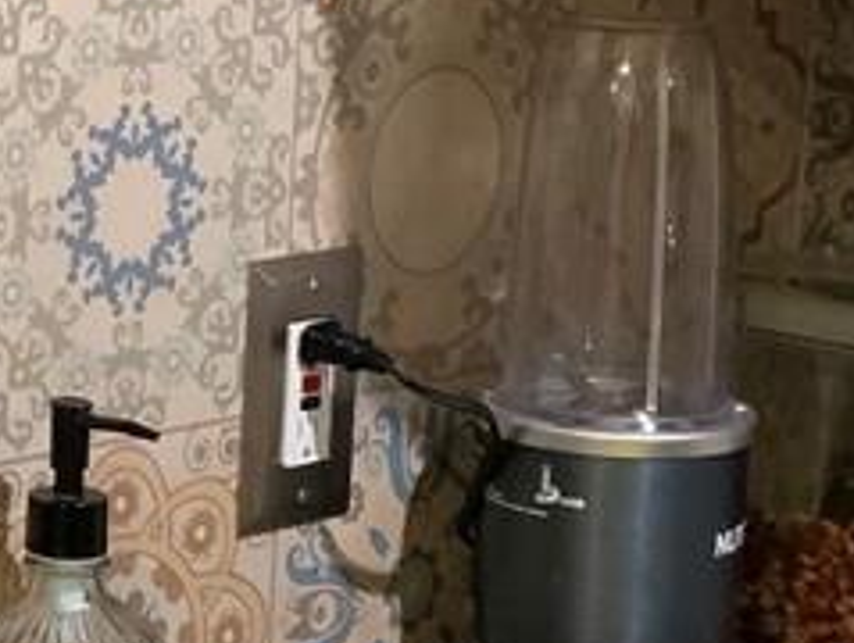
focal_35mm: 124
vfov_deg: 12.0
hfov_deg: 15.3
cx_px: -197
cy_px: 239
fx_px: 3064
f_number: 1.8
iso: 250
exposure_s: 1/30
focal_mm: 3
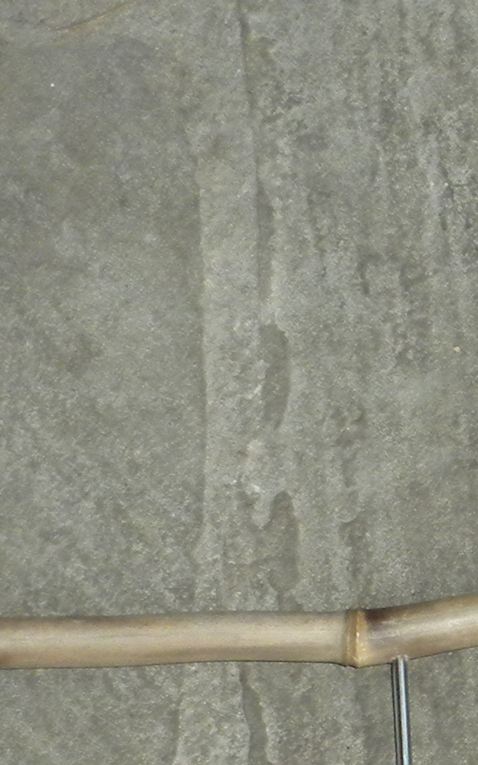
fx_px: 3188
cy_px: 787
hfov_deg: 8.1
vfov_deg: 13.5
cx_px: 992
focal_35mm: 153
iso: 200
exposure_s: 1/30
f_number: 3.5
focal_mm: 6.6
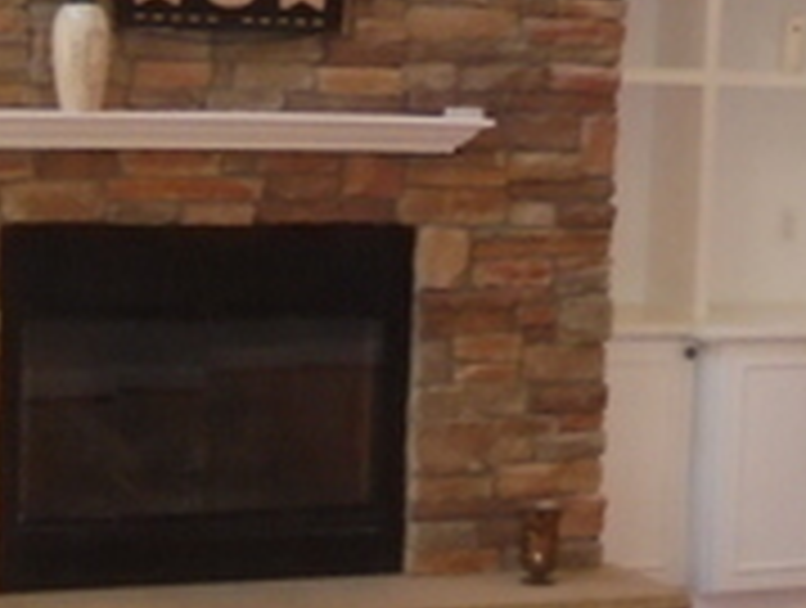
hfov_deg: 17.5
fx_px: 2613
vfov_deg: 13.3
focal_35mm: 112
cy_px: 257
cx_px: 326
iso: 400
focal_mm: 4.6
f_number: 3.5
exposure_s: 1/30
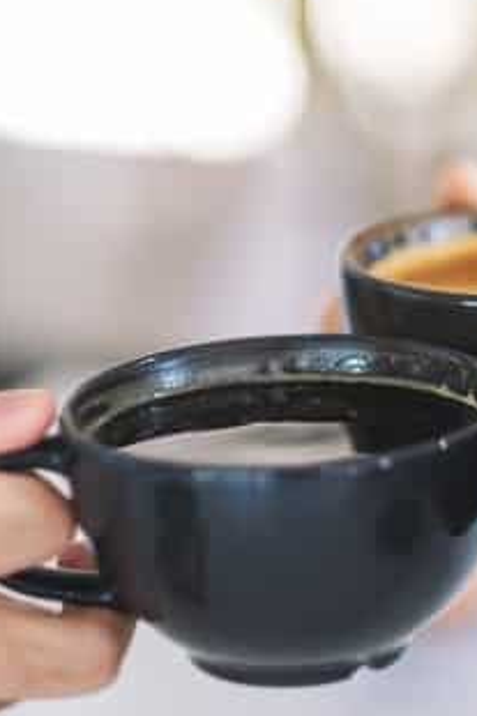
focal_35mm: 162
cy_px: 315
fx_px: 3223
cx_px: 569
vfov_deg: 12.7
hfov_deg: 8.4
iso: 200
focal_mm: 56
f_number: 1.2
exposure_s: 1/120
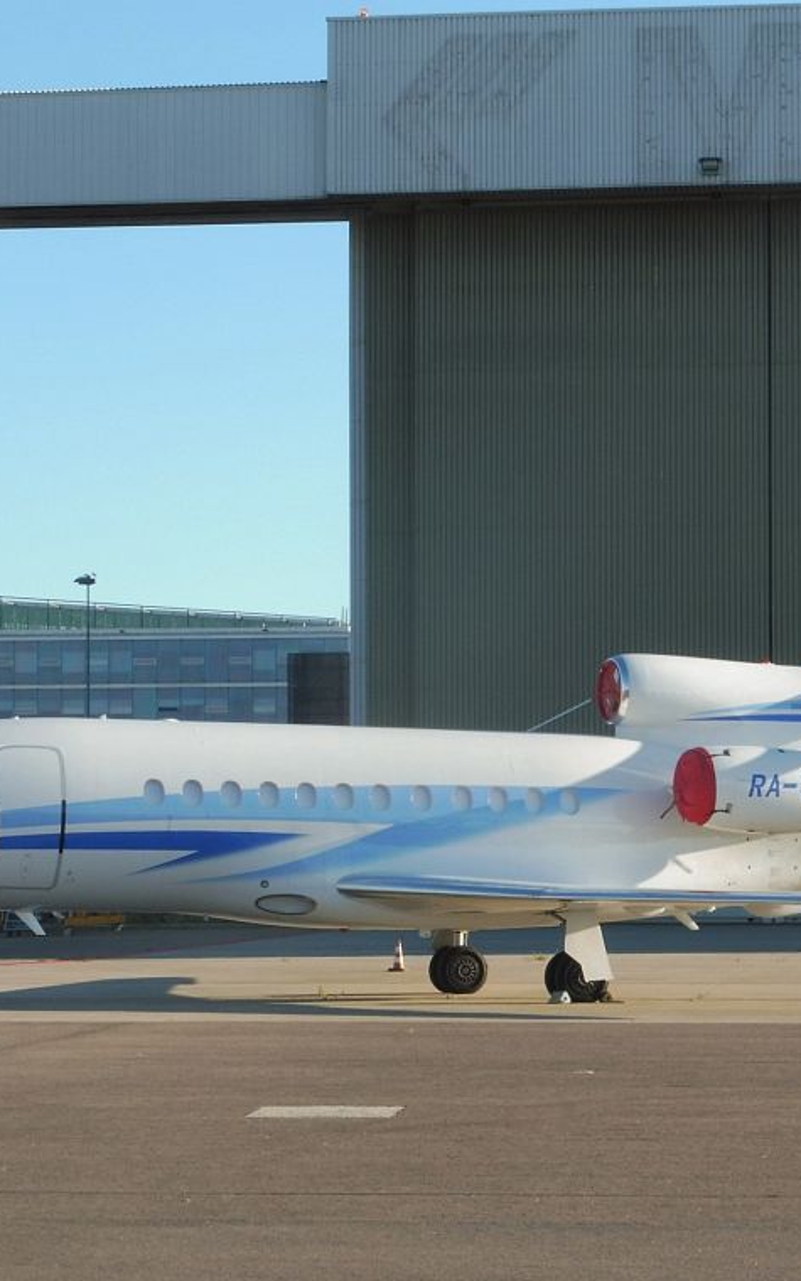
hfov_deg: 12.2
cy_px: 643
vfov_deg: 19.5
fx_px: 3734
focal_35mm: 107
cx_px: 447
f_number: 6.3
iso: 100
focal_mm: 13.3
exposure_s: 1/160
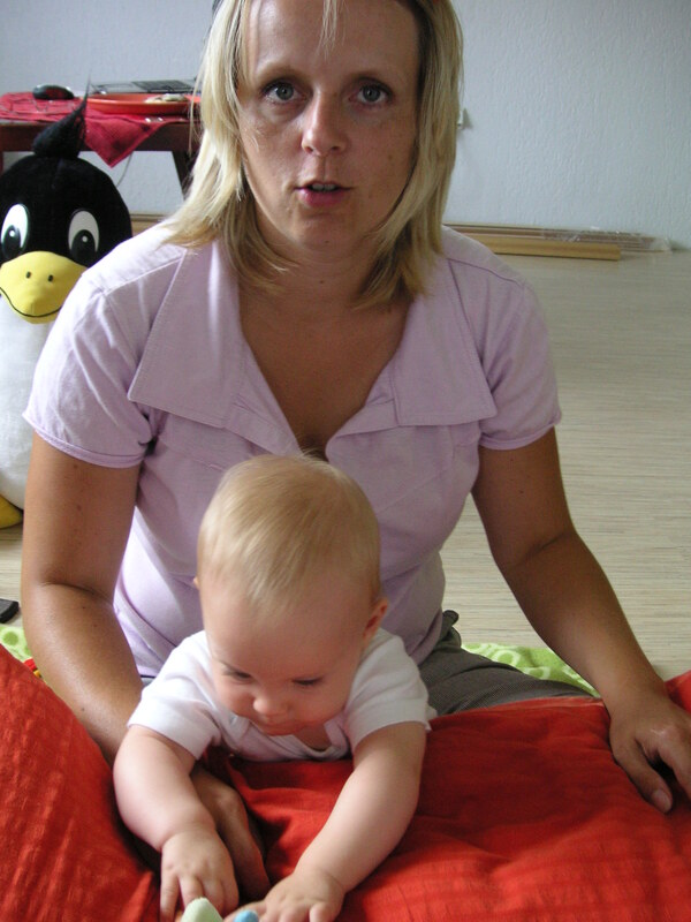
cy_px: 461
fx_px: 1091
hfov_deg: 35.1
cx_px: 346
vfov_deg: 45.8
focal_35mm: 41
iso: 100
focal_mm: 6.9
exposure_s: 1/45
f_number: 3
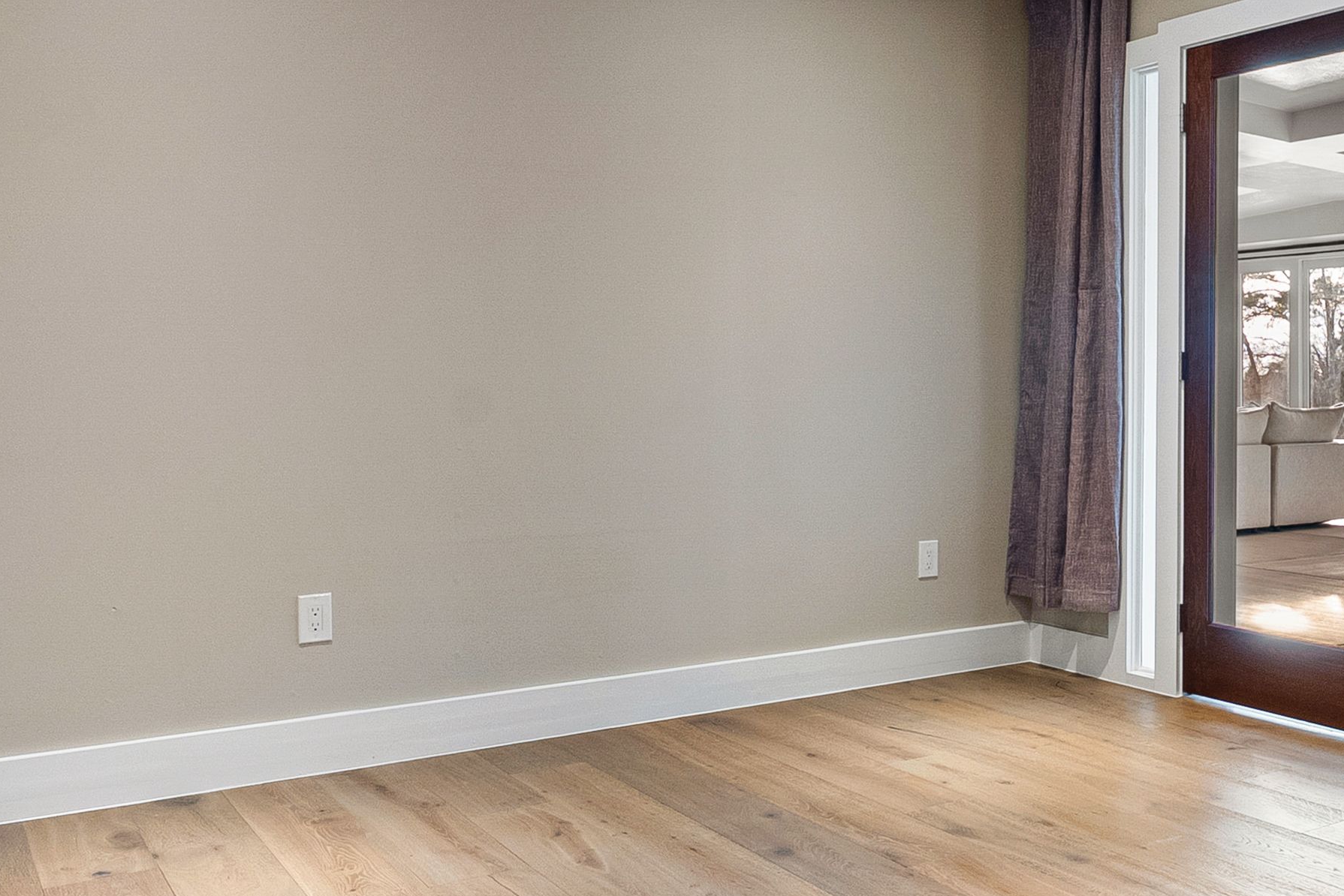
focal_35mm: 38
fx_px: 1419
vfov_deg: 35.0
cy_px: 391
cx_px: 955
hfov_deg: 49.3
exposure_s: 1/5
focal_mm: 16
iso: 800
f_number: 8
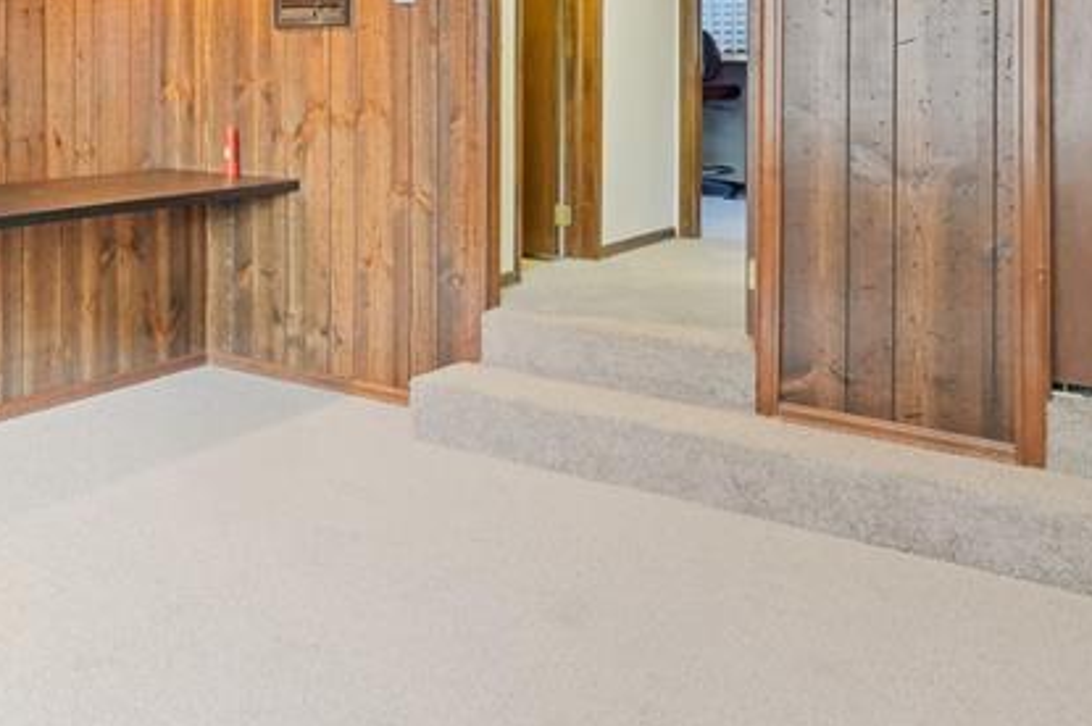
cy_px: 29
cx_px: -182
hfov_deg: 39.4
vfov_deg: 33.4
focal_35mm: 37
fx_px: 1121
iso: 800
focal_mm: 10
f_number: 8
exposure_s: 2
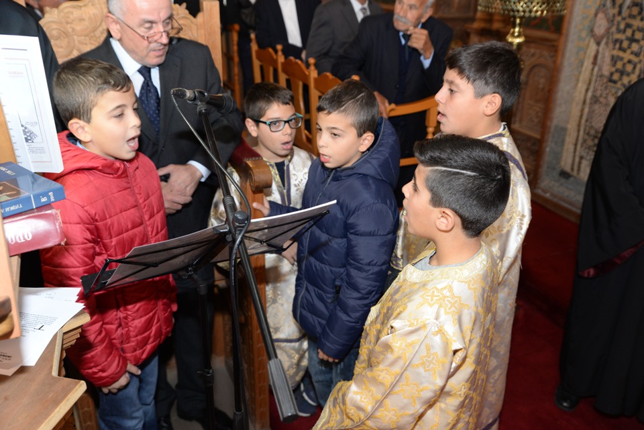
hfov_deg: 55.8
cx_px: 322
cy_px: 215
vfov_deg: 38.9
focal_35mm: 34
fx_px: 608
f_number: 4.5
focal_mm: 34
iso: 800
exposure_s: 1/50
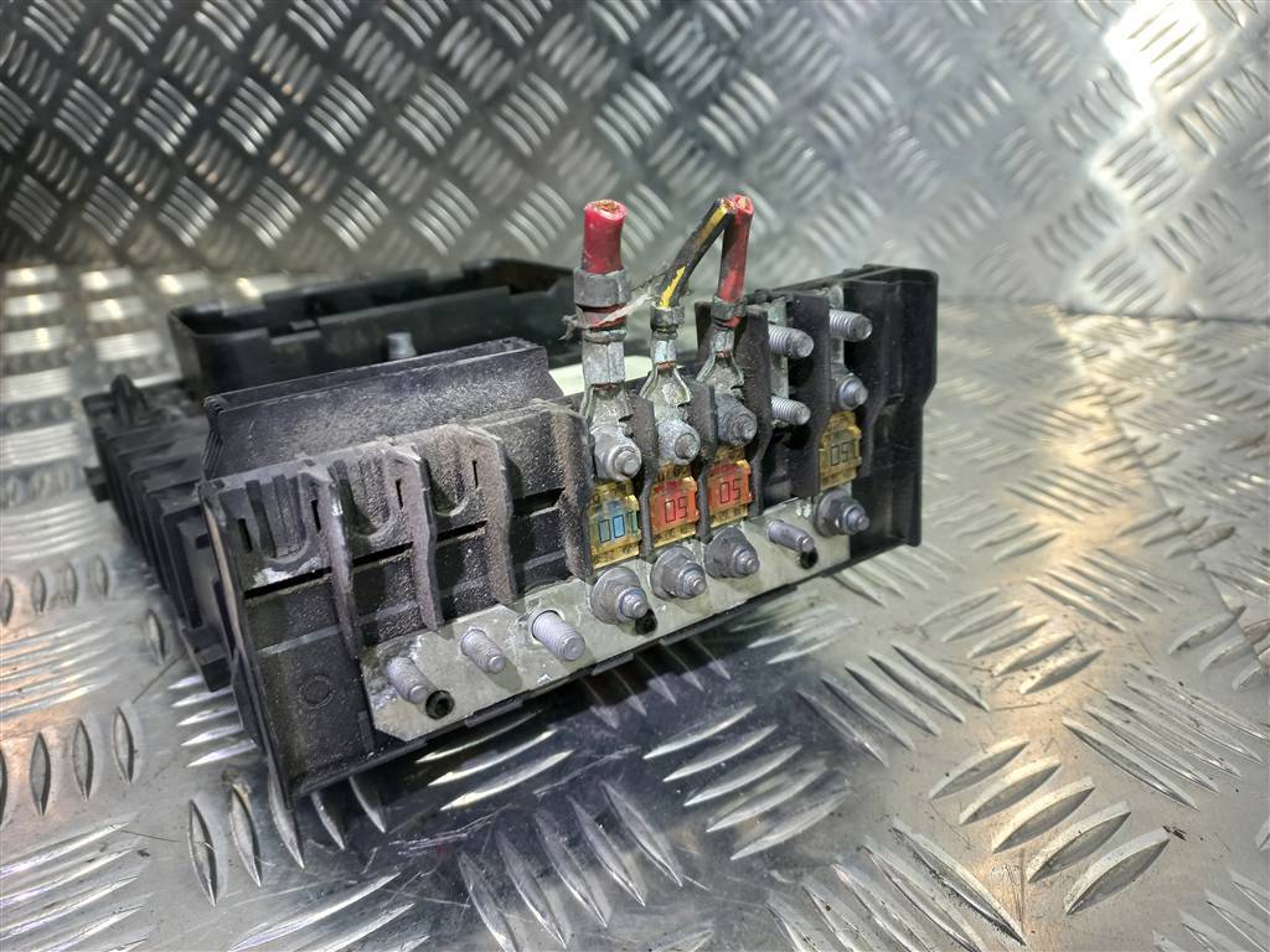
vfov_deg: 54.9
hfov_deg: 69.4
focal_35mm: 25
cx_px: 635
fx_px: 917
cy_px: 476
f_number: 1.8
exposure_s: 1/50
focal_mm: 4.6
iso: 64
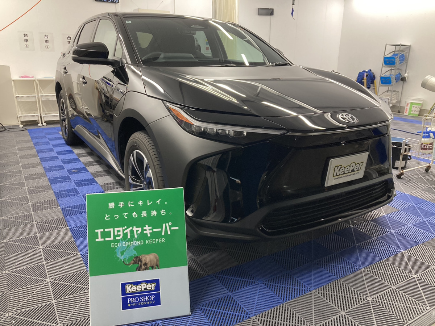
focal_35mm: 28
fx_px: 352
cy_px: 163
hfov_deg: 63.4
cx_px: 218
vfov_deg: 49.7
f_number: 1.8
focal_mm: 3.99
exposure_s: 1/60
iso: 160
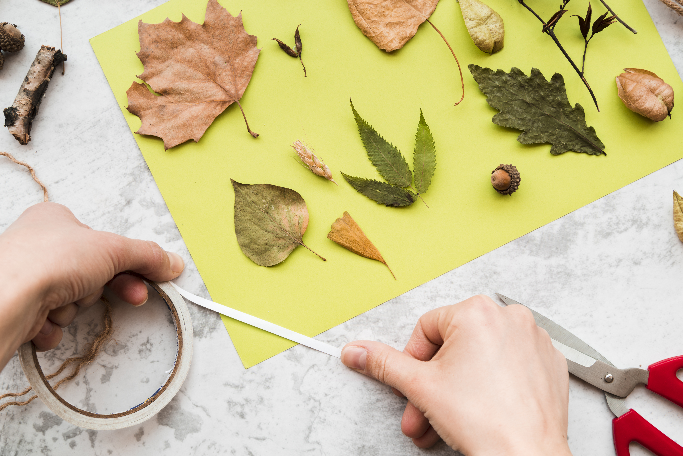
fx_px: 949
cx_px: 342
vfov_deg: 27.0
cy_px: 228
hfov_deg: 39.6
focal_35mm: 50
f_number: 8
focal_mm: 50
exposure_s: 1/5
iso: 100
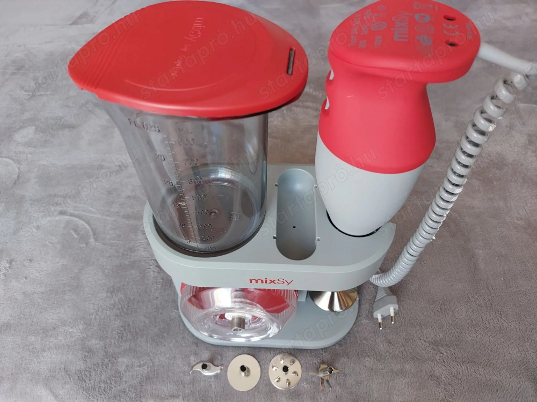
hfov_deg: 69.4
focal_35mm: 25
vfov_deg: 54.9
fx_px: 388
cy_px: 201
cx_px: 268
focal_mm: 5.23
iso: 200
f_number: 1.8
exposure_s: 1/50
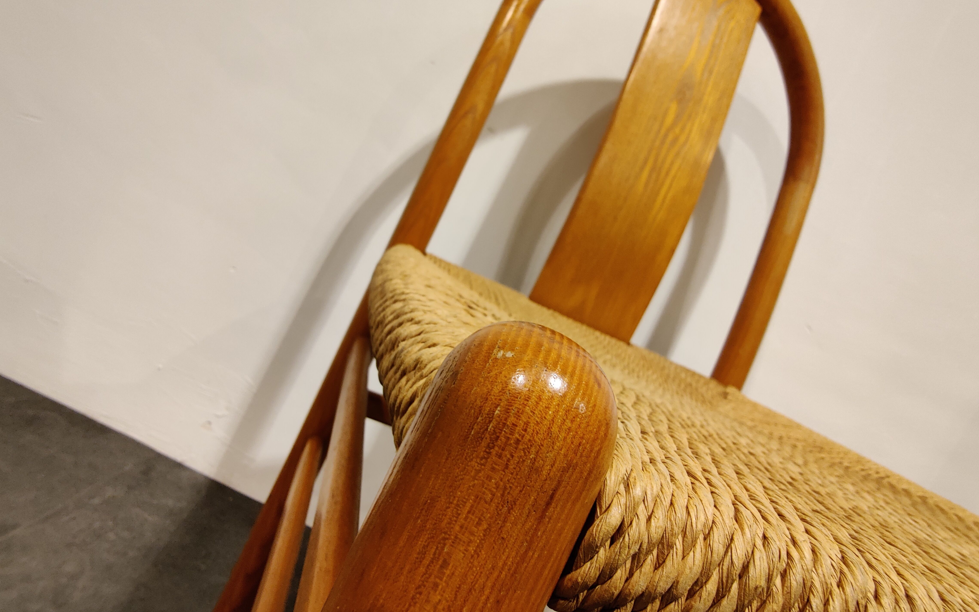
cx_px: 483
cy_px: 258
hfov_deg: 105.3
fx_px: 374
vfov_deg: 78.1
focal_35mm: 14
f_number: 2.2
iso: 500
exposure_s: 1/33
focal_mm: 2.25
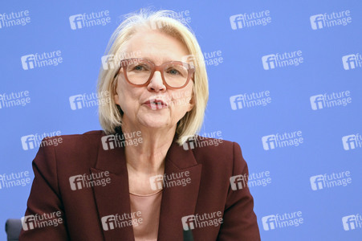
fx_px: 1306
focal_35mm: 130
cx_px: 181
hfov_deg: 15.8
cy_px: 120
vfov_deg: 10.5
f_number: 4.5
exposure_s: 1/800
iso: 4000
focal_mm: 130
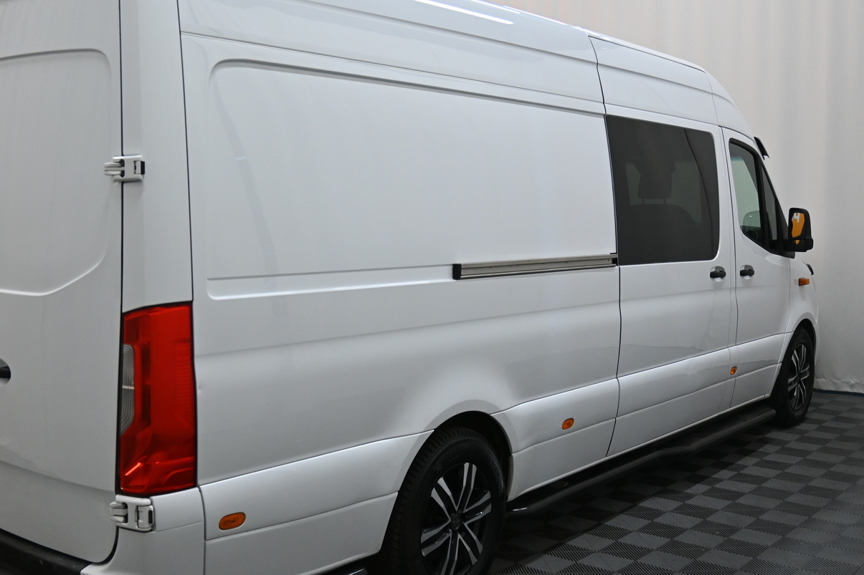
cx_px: 331
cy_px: 287
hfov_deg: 48.8
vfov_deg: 33.9
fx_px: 944
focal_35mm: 39
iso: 800
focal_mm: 19.5
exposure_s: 1/125
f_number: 4
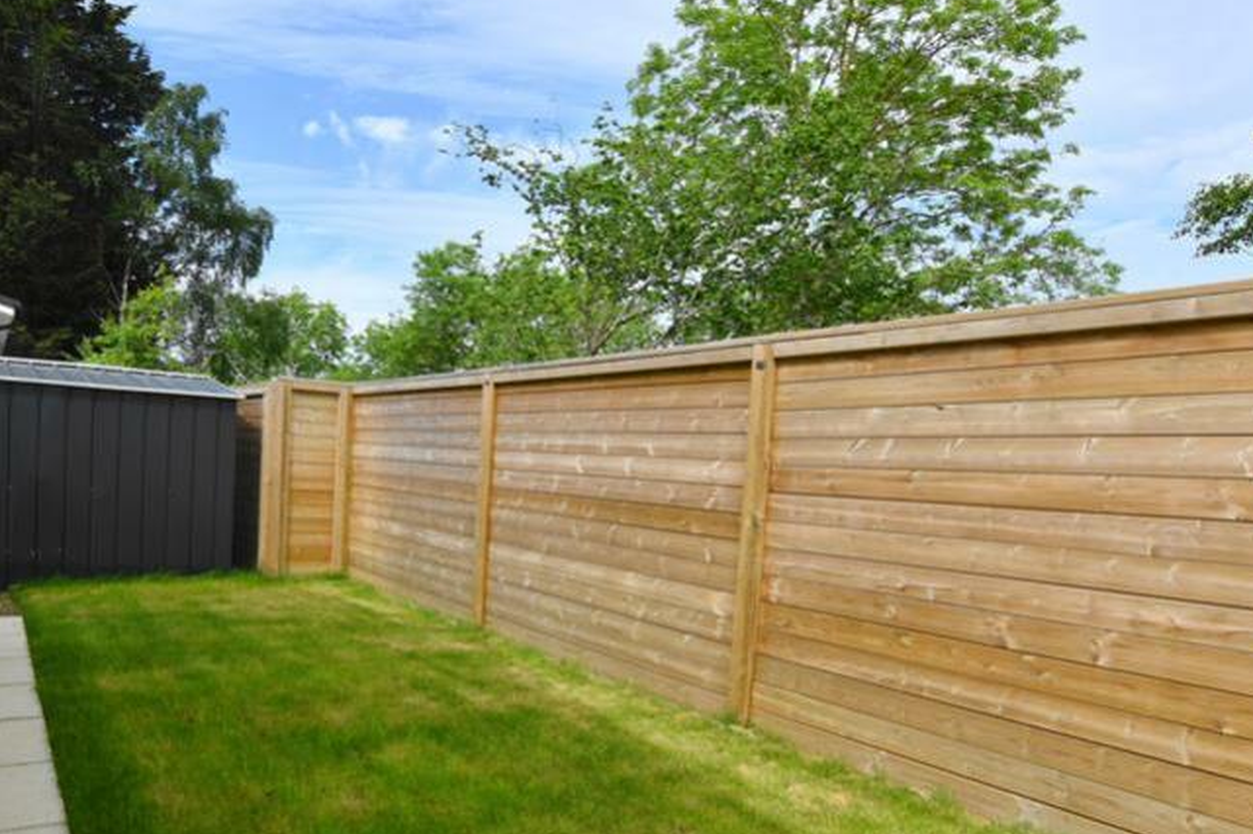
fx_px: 835
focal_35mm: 24
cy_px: 511
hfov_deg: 72.5
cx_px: 466
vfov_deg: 52.6
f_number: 8
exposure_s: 1/250
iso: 100
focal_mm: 10
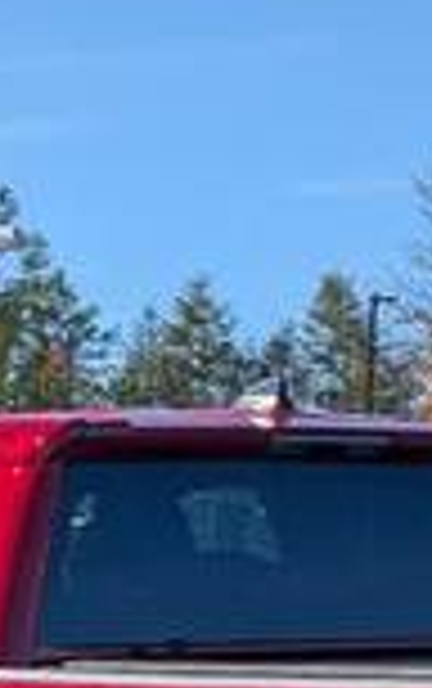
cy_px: 814
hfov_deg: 7.7
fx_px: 3212
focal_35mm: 171
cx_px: 248
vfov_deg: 12.0
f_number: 1.68
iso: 21
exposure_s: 1/2000
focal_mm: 6.9
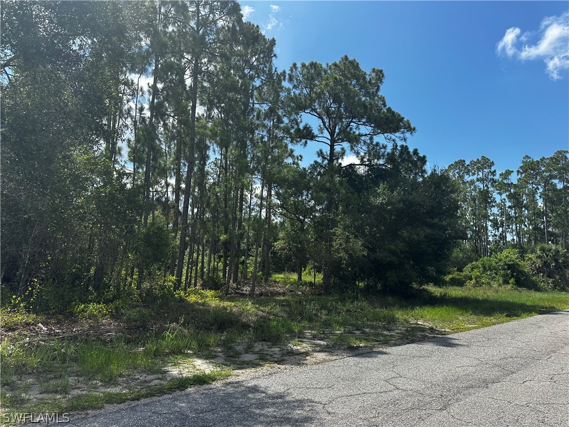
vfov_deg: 56.8
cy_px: 214
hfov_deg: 71.6
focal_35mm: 24
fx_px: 394
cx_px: 284
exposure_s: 1/3597
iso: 80
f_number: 1.78
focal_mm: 6.86
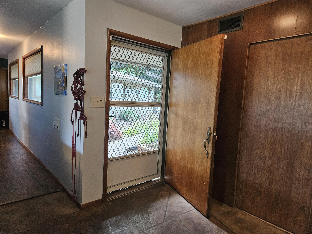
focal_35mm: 23
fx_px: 207
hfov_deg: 73.9
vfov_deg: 58.9
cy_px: 117
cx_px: 156
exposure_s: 1/120
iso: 800
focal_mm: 5.4
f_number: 1.8
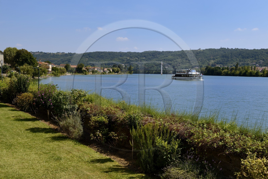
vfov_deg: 31.8
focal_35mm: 42
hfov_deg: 46.4
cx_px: 134
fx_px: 312
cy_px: 90
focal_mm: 42
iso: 200
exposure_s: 1/250
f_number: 11
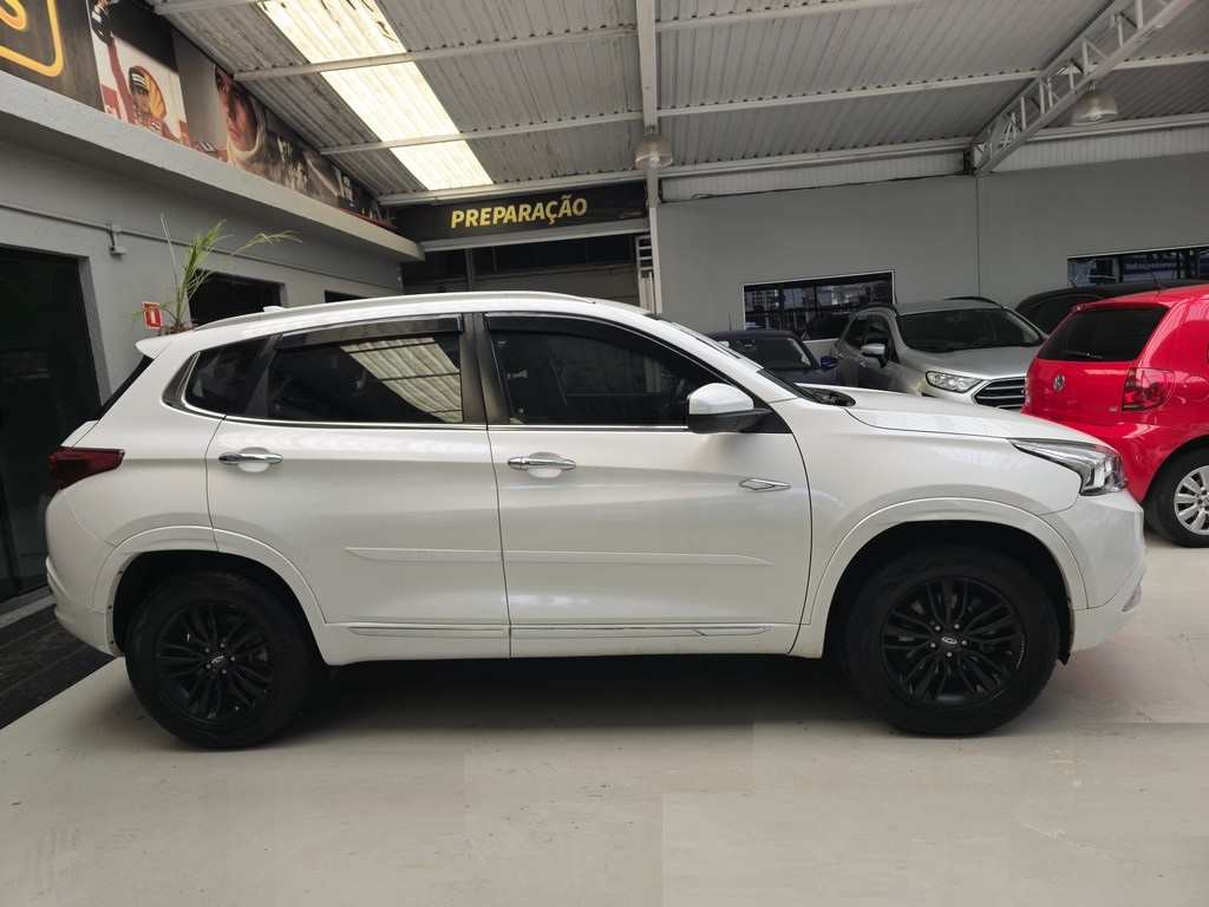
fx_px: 803
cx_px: 604
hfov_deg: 73.9
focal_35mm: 23
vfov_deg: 58.9
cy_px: 454
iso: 12
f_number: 1.7
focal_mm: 6.3
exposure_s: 1/900
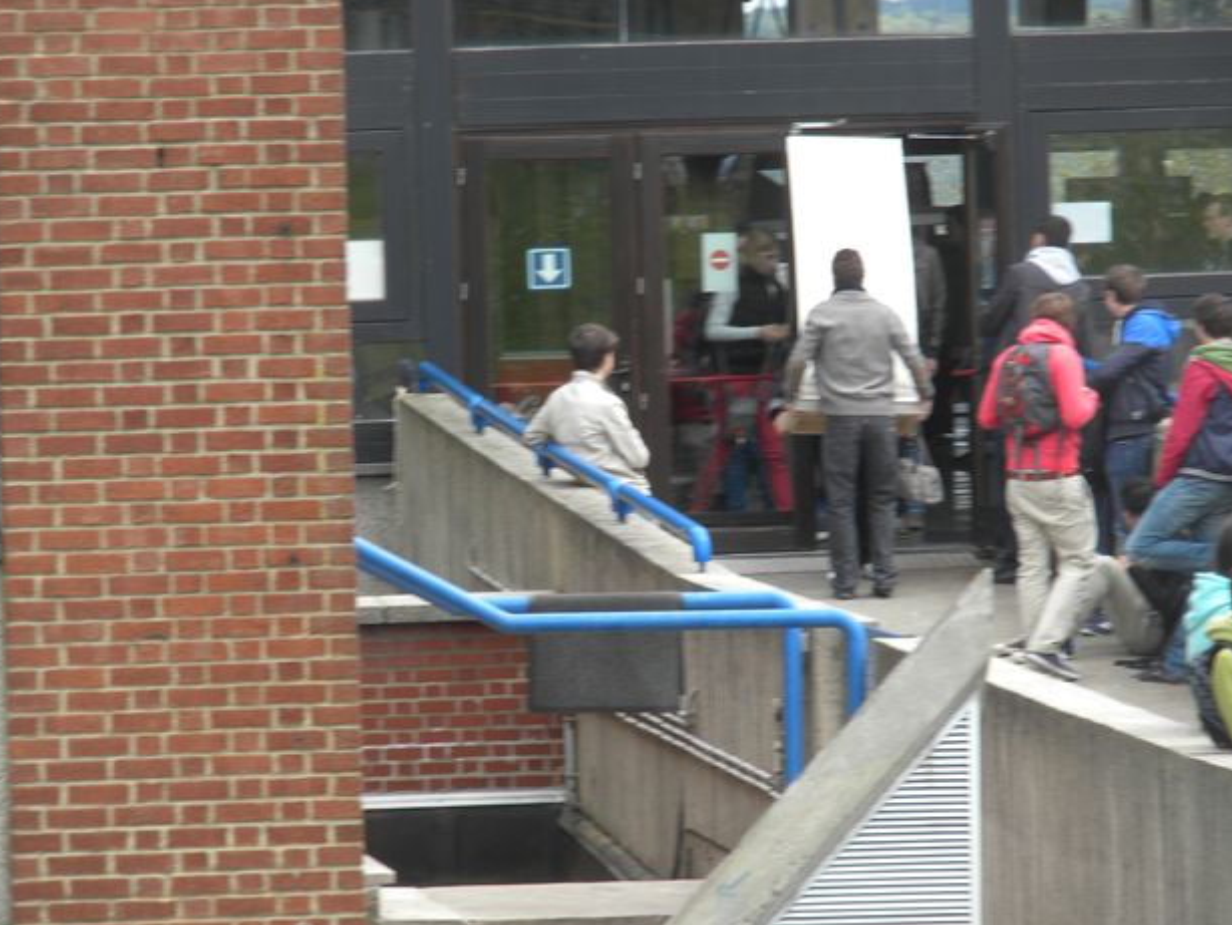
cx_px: 612
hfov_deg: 7.3
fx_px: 9649
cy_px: 466
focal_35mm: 271
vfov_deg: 5.5
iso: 64
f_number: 5.3
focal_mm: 46.2
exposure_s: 1/98
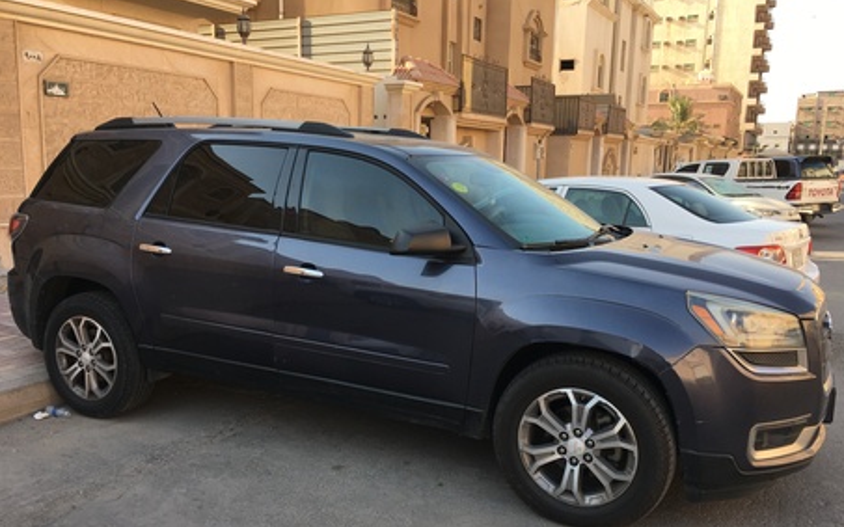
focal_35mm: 31
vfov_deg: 40.6
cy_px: 282
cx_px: 422
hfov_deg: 61.2
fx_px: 713
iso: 25
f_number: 2.2
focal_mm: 4.15
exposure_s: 1/398
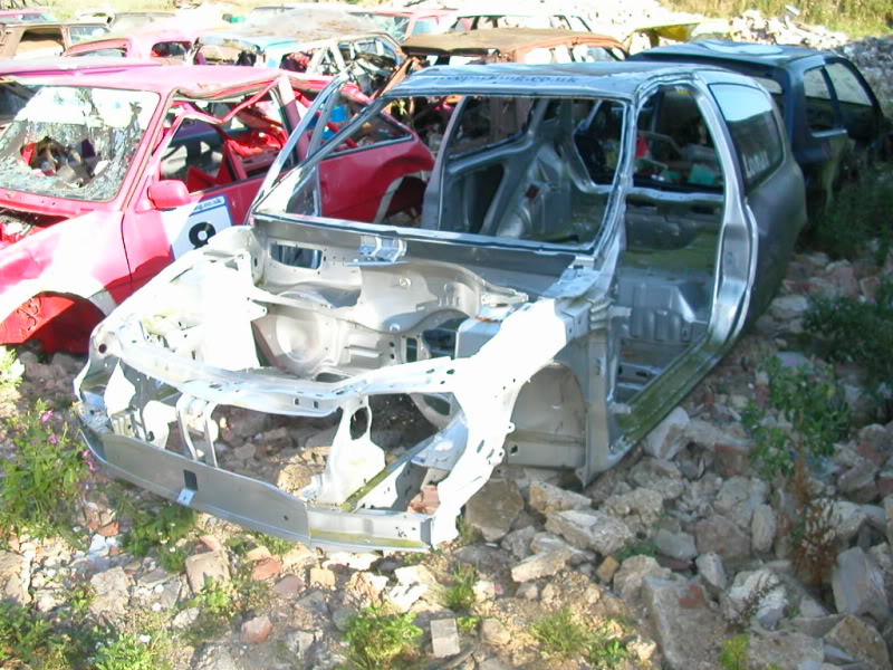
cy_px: 335
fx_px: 955
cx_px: 446
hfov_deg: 50.1
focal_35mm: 37
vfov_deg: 38.7
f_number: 2.7
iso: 100
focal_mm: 5.6
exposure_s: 1/244
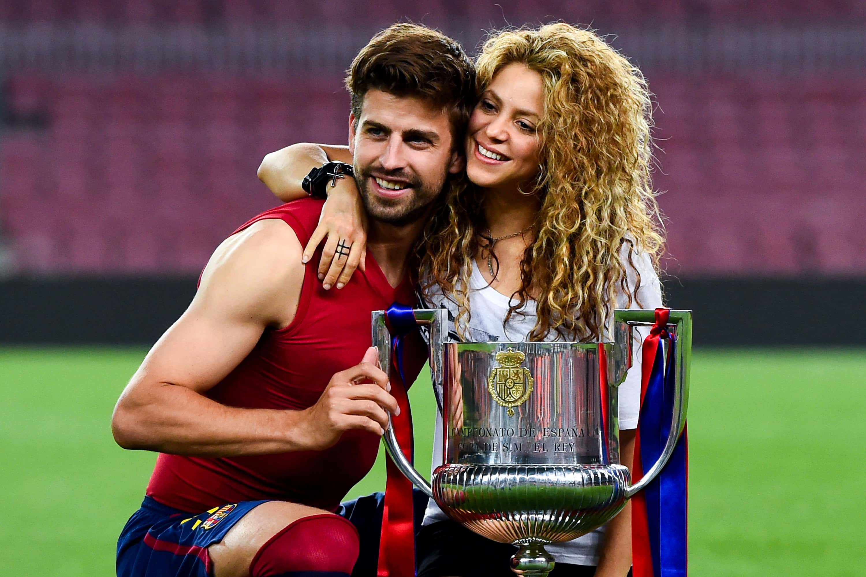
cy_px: 288
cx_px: 433
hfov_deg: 11.4
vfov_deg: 7.6
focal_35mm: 180
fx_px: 4328
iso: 2500
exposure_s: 1/1000
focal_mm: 180
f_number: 3.5
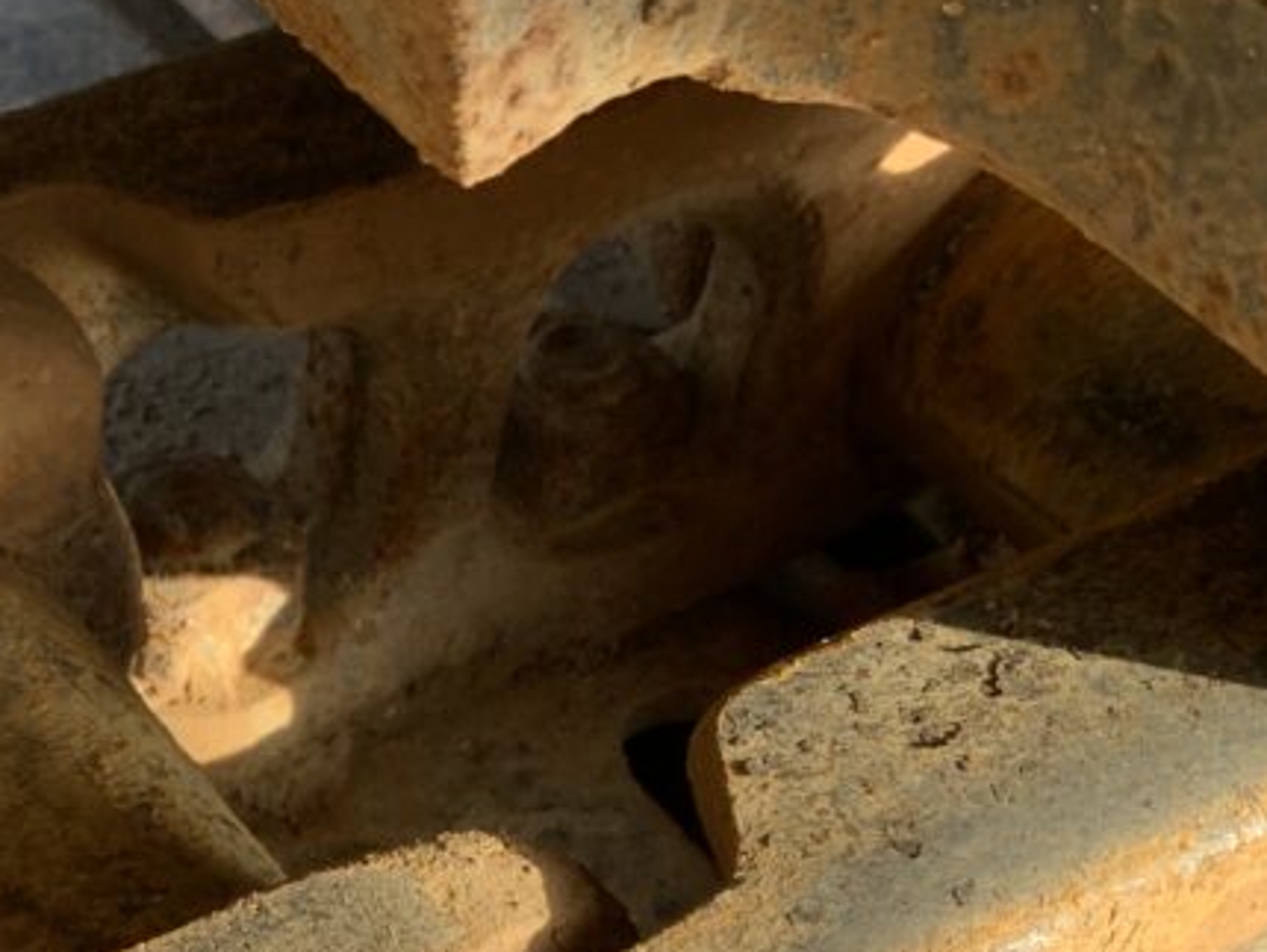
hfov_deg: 26.5
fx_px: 2527
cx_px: -24
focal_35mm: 69
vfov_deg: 21.0
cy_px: 784
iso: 16
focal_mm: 3
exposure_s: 1/146
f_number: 1.8
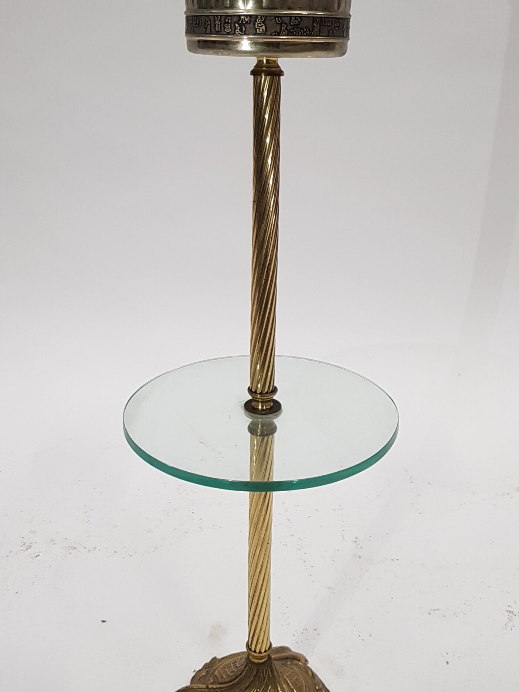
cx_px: 249
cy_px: 296
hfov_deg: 36.0
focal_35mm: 40
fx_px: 800
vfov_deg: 46.7
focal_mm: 4.2
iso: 125
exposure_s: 1/50
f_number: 1.7
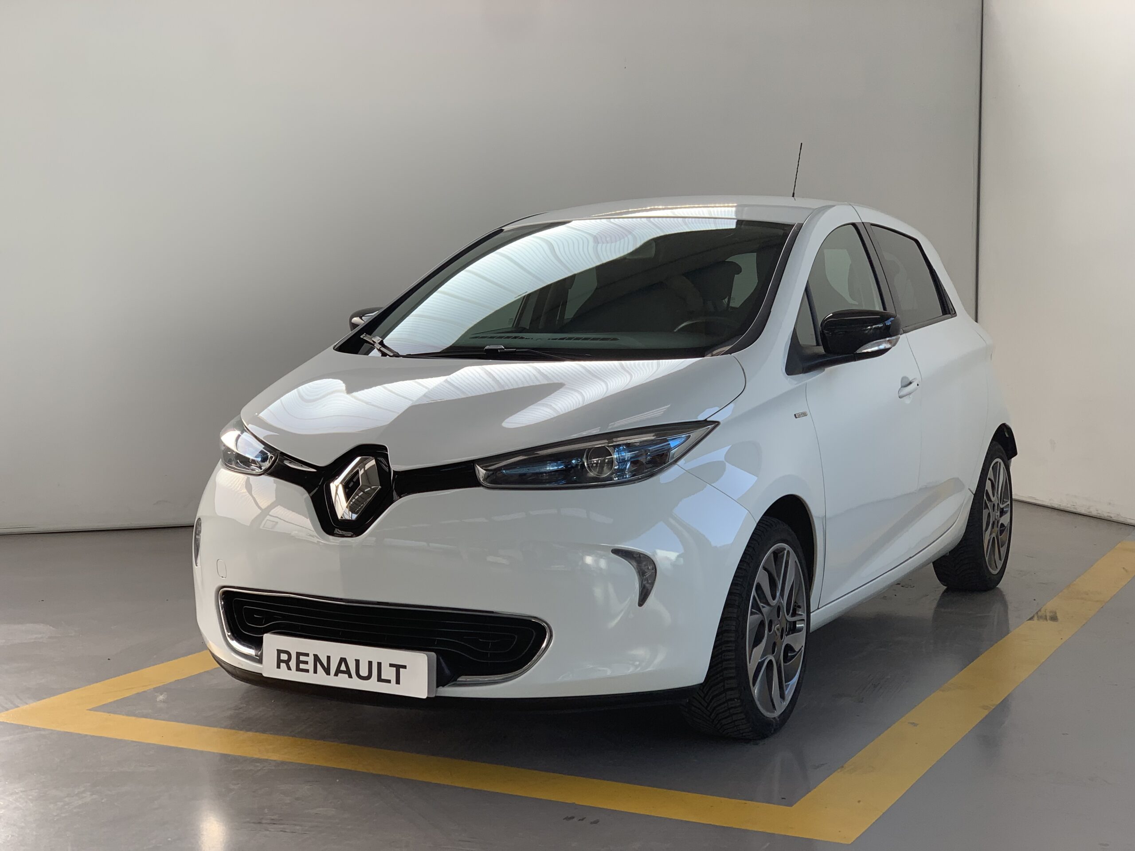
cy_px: 426
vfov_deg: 28.0
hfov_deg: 36.8
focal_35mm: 52
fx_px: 1705
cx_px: 568
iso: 16
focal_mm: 6
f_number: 2.4
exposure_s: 1/151
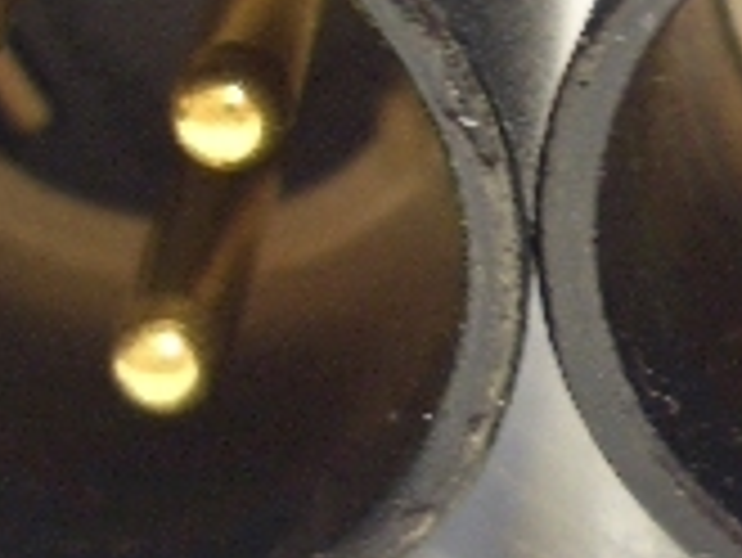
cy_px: 284
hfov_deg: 14.4
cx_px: 621
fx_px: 2917
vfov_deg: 10.9
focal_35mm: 136
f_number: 2.6
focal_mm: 5.8
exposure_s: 1/8
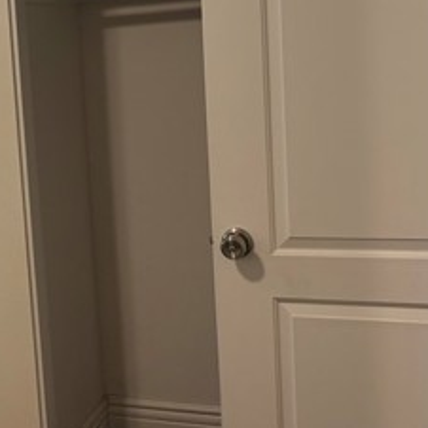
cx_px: -6
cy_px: 167
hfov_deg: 25.1
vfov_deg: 26.4
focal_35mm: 65
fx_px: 909
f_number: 1.6
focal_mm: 5.96
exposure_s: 1/60
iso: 125
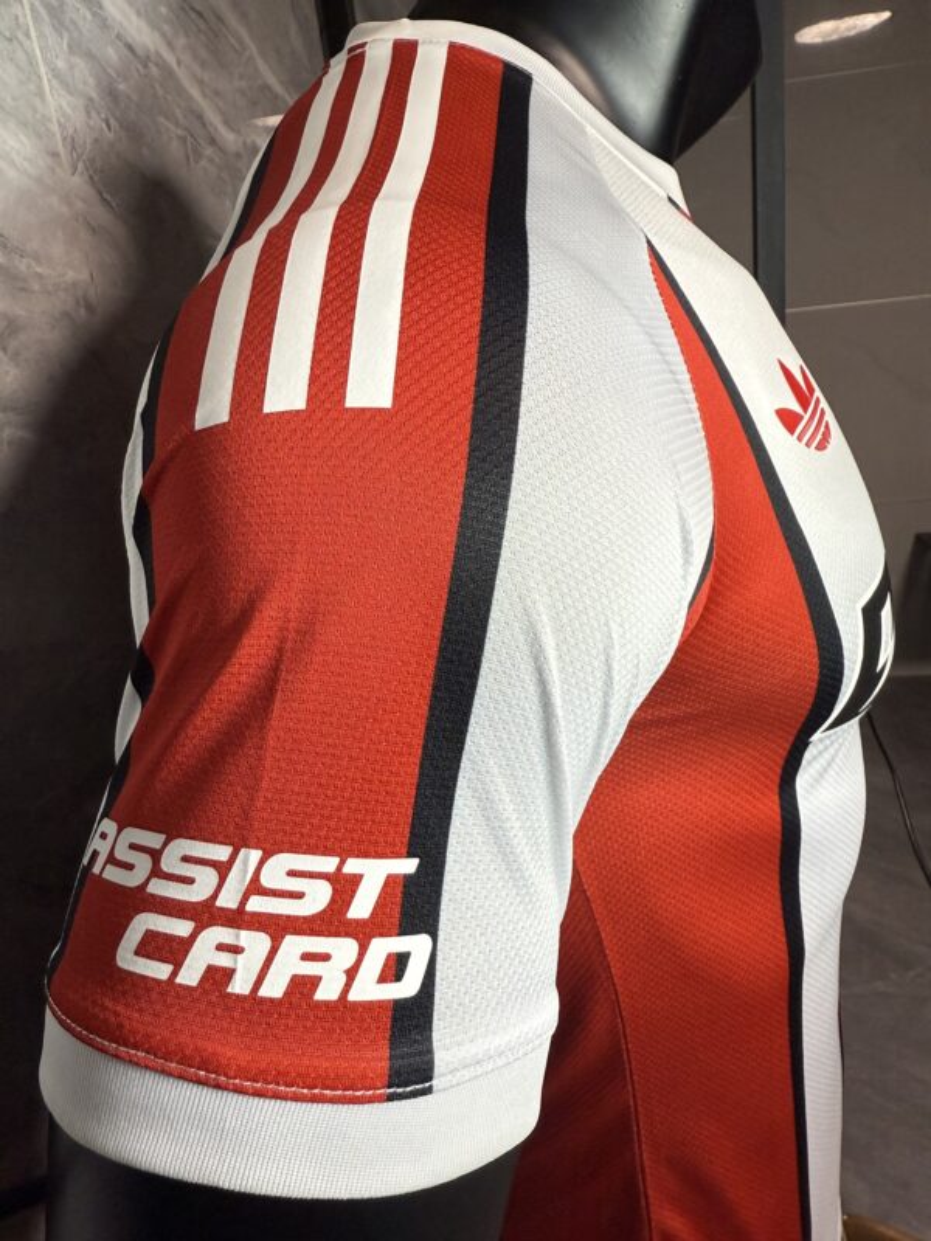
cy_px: 620
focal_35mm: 24
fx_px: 861
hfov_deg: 56.8
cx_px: 466
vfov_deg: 71.6
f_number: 2.2
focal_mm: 2.22
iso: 160
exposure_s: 1/99
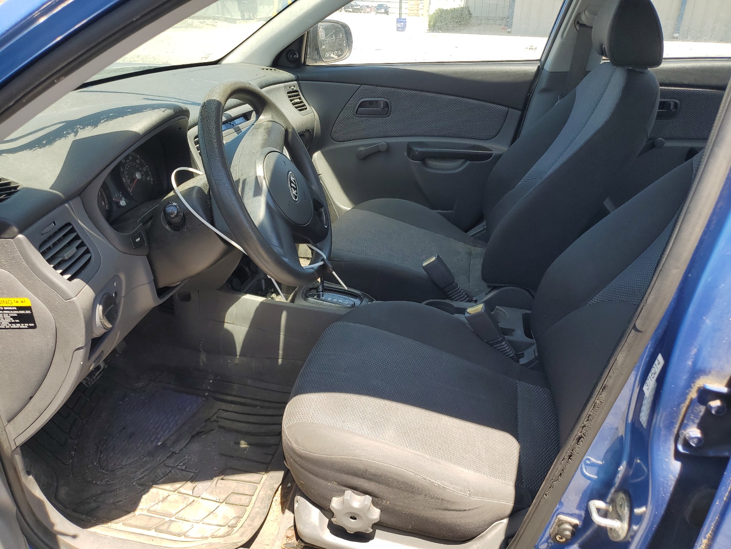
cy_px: 274
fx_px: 549
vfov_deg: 53.1
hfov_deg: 67.3
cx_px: 366
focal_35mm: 26
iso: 50
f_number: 1.5
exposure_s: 1/526
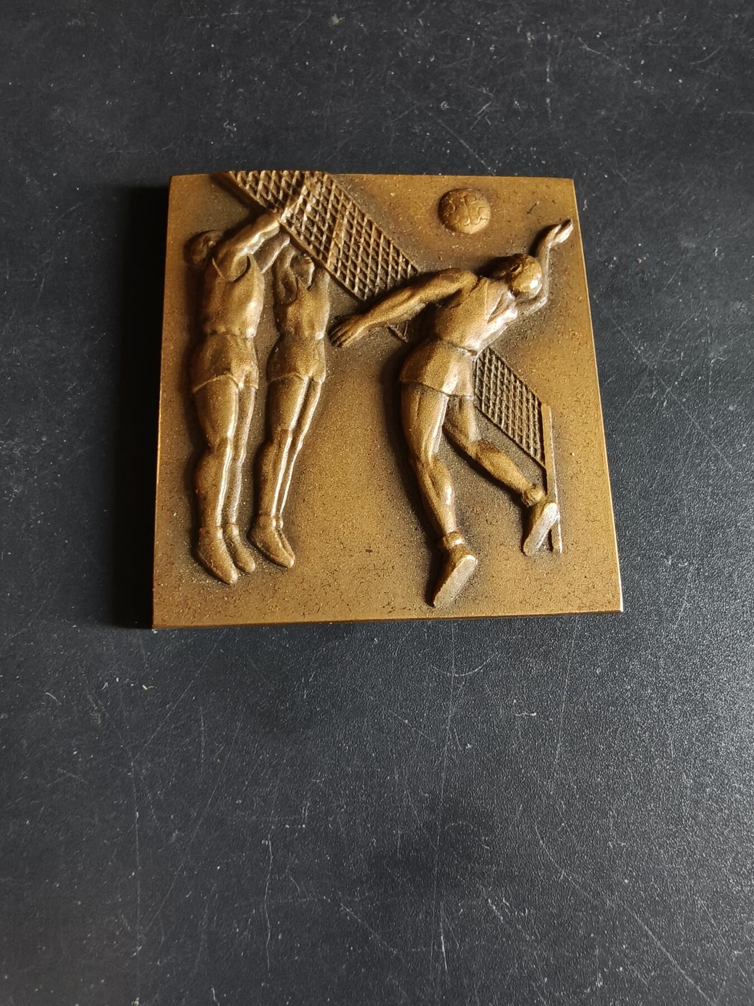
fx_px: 668
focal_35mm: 23
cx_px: 377
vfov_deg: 73.9
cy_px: 503
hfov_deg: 58.9
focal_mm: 2.32
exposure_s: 1/20
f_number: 2
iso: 2500
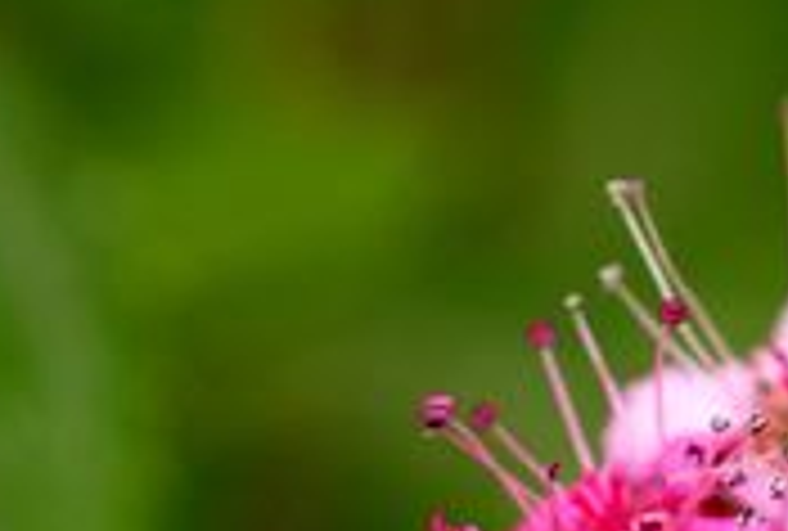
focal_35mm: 342
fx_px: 7512
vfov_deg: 4.0
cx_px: 1022
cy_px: 1022
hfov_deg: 6.0
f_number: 5.6
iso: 100
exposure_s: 1/125
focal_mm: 50
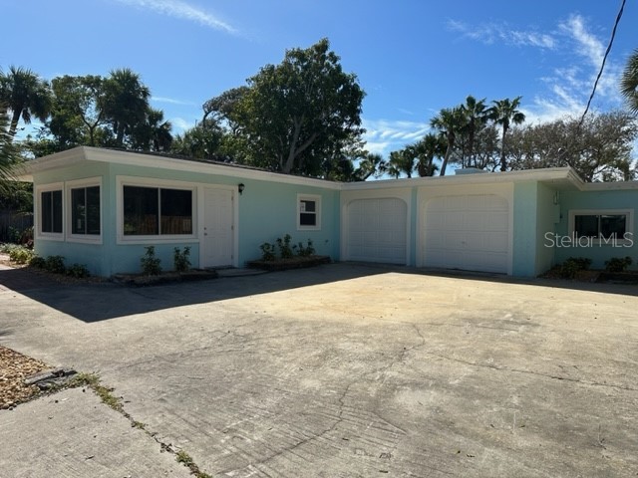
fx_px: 442
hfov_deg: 71.6
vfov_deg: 56.8
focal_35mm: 24
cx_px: 319
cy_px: 239
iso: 80
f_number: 1.78
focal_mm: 6.86
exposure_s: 1/7576
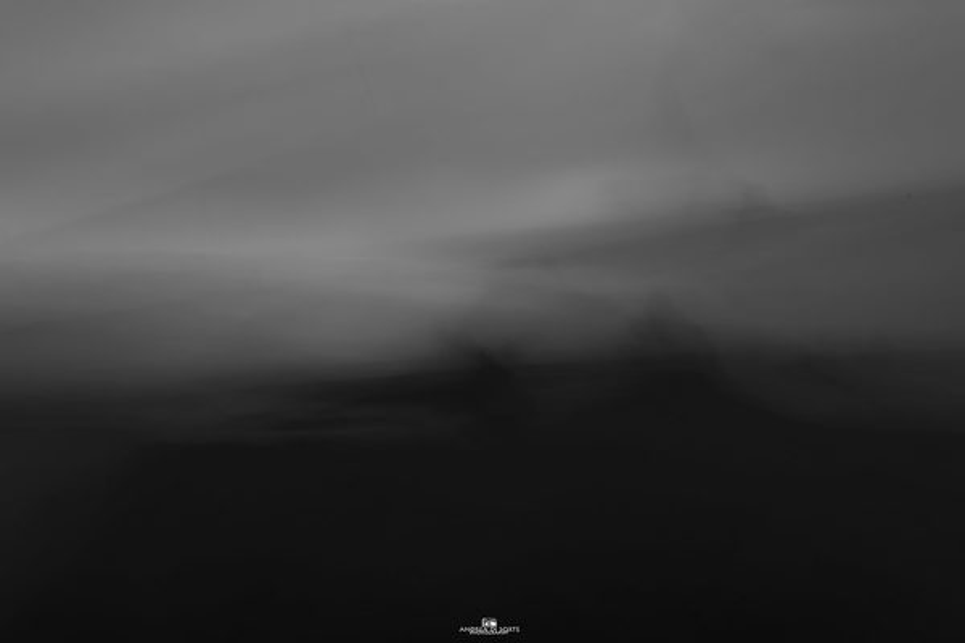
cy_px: 322
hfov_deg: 96.7
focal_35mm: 16
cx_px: 482
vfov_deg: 73.7
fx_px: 429
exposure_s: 8
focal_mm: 16
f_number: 13
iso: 100
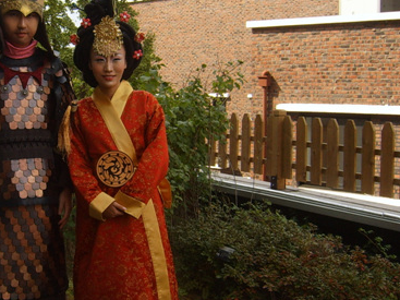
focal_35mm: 61
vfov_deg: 24.0
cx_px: 58
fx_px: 705
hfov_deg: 30.6
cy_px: 146
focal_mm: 5.8
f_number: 5.8
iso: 50
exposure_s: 1/250
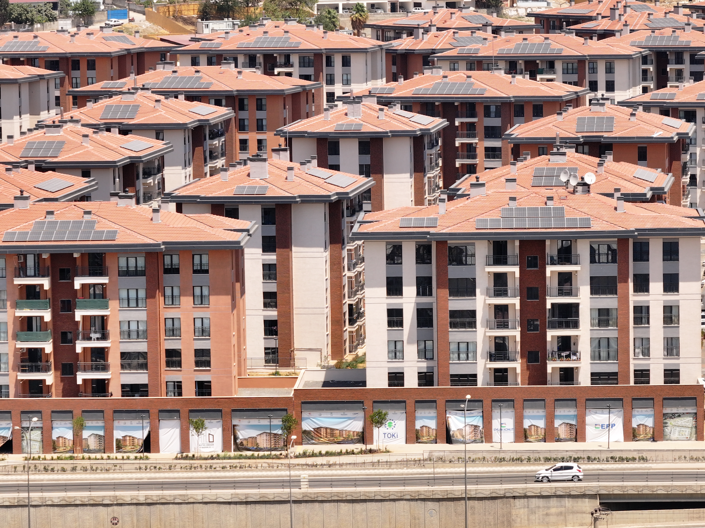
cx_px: 352
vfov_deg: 8.9
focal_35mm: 166
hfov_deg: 11.9
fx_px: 3381
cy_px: 264
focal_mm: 30.71
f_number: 3.4
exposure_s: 1/500
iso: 100
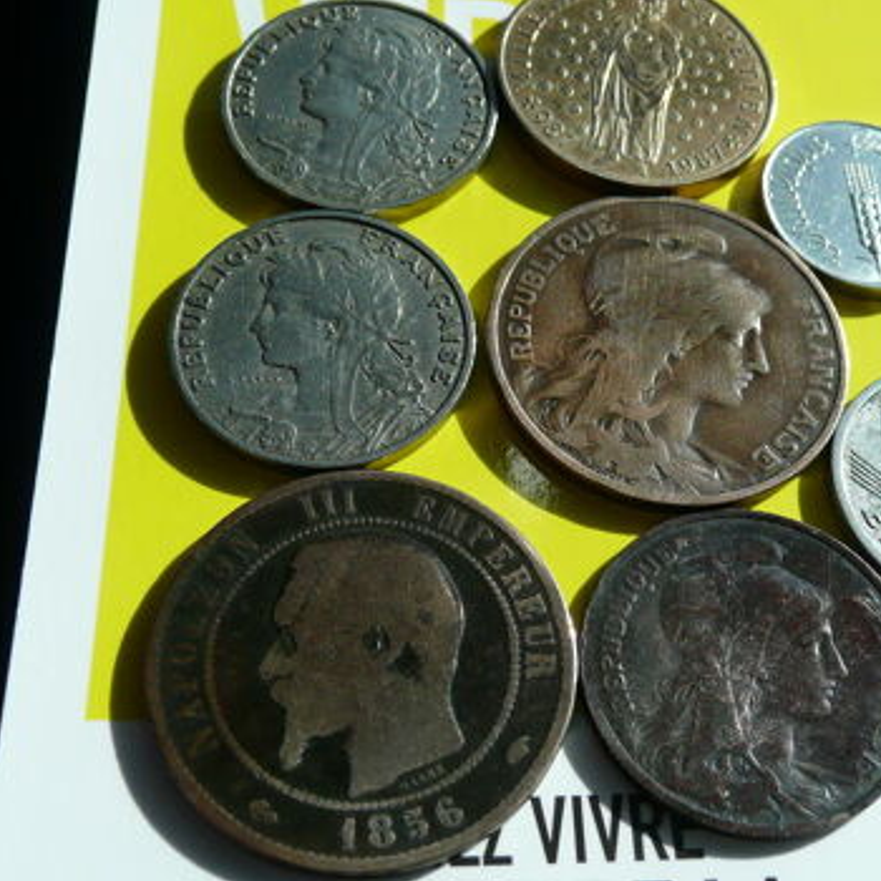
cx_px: 519
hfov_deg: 36.7
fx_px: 1325
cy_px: 430
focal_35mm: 46
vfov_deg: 36.8
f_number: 3.5
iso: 100
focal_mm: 5.2
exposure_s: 1/640
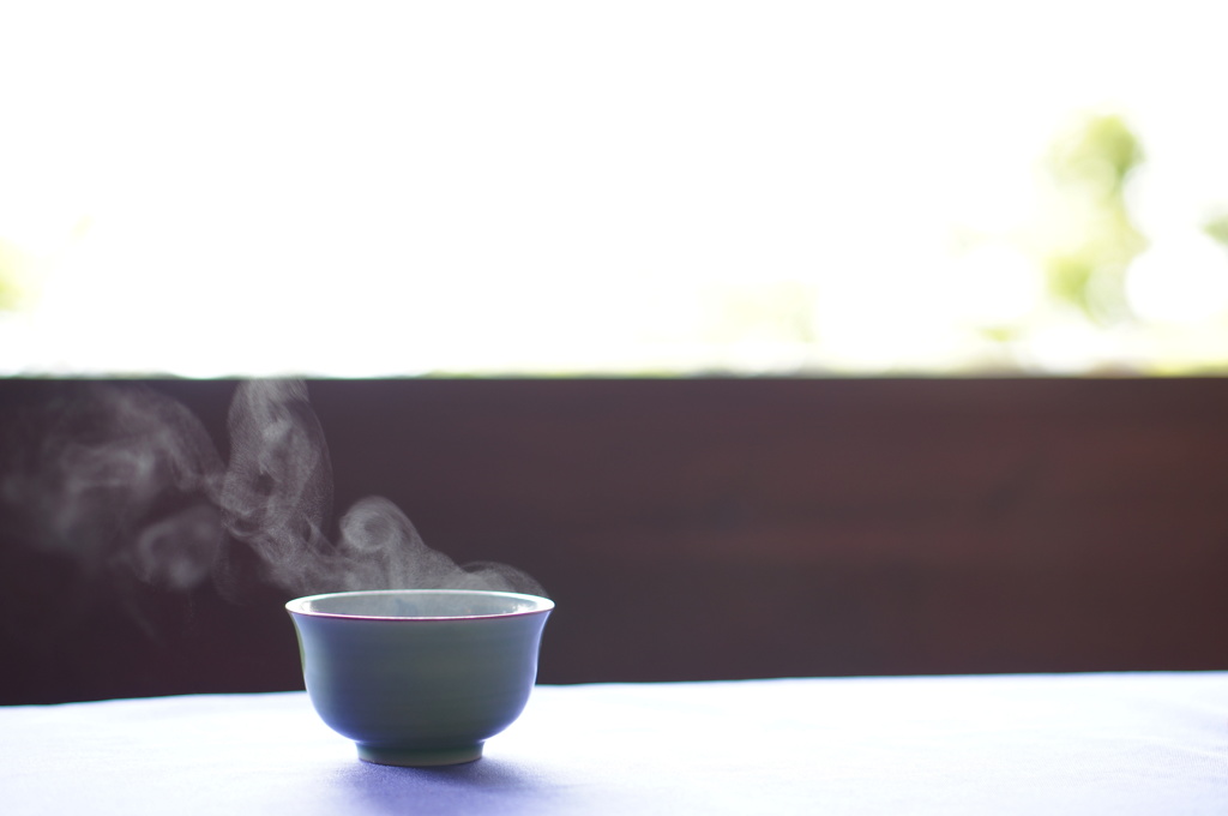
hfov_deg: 27.0
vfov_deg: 18.1
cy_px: 408
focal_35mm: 75
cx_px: 614
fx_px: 2555
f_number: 2
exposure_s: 1/80
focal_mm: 50
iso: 100
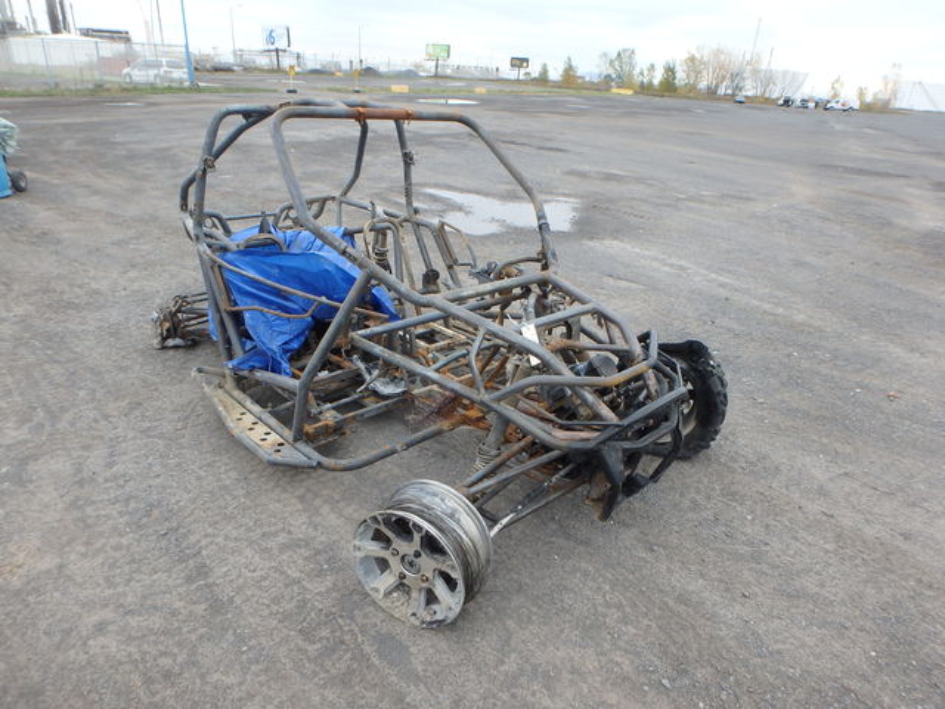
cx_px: 472
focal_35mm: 21
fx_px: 573
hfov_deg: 79.0
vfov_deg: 63.4
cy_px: 354
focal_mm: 3.7
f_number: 3.5
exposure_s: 1/200
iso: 125
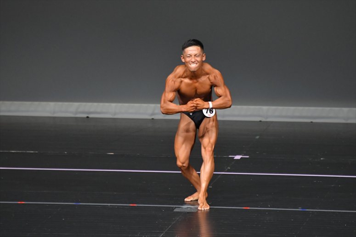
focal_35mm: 450
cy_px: 118
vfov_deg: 3.1
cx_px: 178
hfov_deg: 4.6
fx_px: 4448
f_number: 5.6
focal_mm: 300
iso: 4000
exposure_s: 1/400
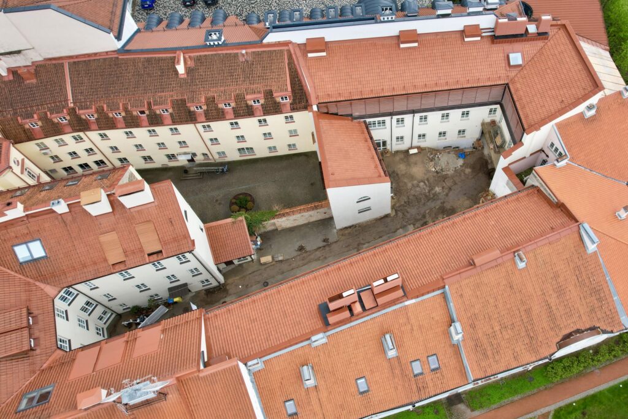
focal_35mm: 22
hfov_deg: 78.6
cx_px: 314
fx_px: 384
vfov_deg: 57.2
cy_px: 210
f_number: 2.8
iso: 100
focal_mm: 8.38
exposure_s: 1/500
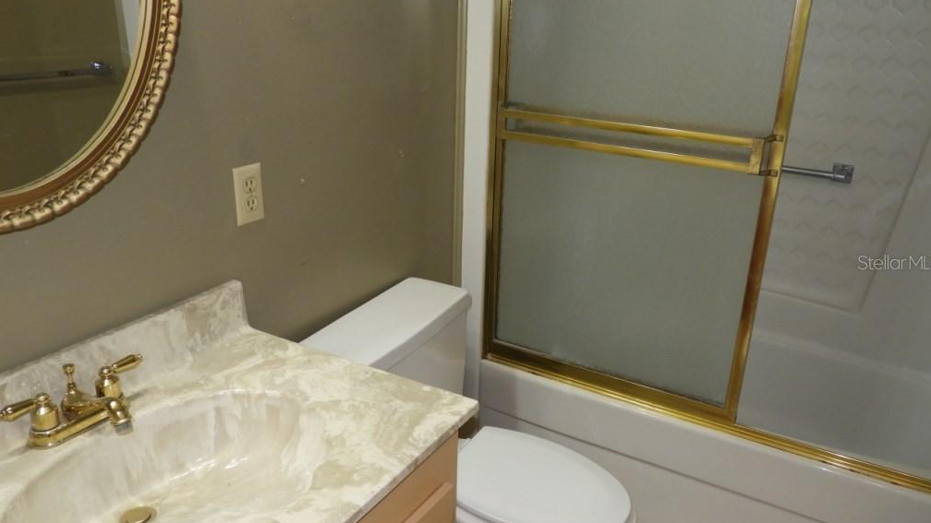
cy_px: 262
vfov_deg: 37.8
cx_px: 472
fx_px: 765
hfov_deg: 62.6
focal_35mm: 31
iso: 200
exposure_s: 1/30
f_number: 3.5
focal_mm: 5
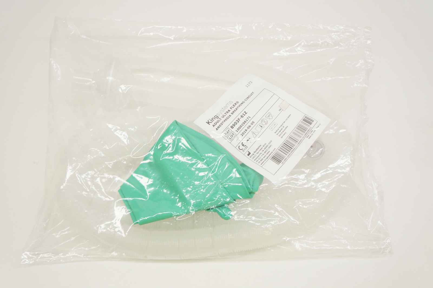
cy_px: 144
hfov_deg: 57.3
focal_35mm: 33
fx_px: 396
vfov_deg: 39.9
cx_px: 216
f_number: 6.3
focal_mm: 22
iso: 400
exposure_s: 1/80
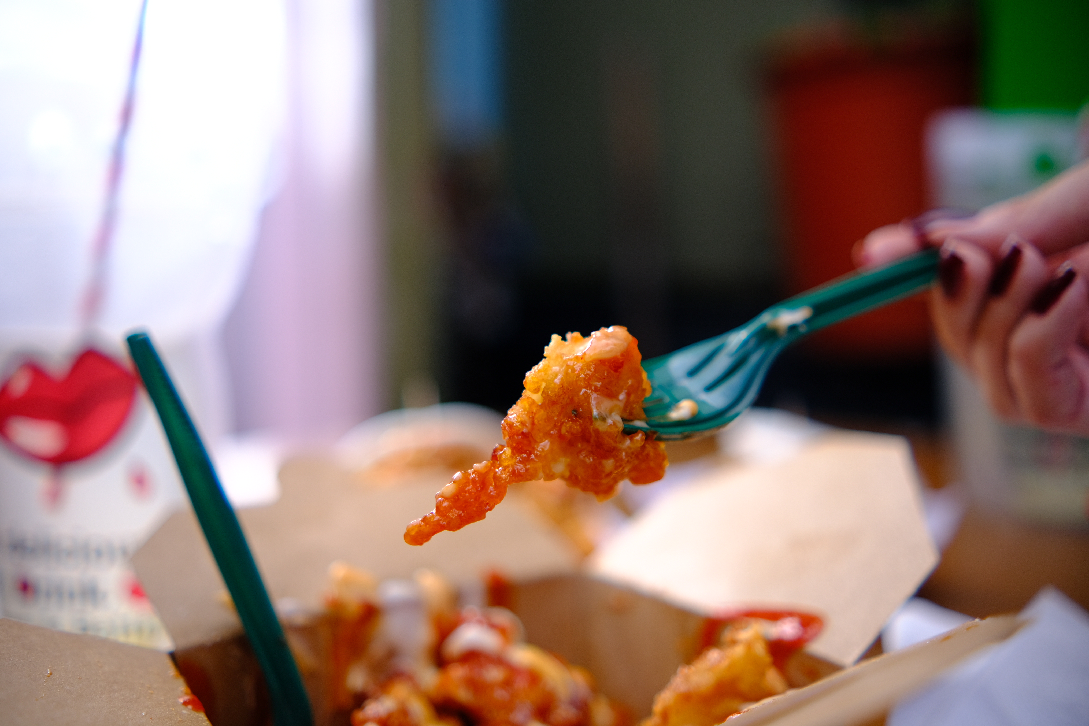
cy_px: 363
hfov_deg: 54.4
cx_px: 544
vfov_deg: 37.9
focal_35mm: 35
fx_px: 1059
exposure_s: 1/2000
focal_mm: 23
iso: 200
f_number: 1.4
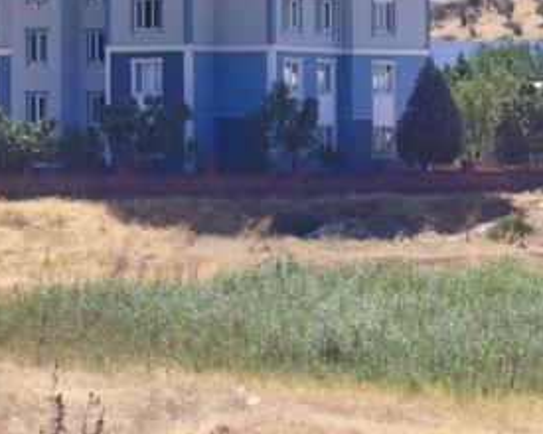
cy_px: -5
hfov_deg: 5.9
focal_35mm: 328
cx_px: 579
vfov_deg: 4.7
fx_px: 5271
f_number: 2
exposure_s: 1/589
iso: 50
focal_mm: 8.8
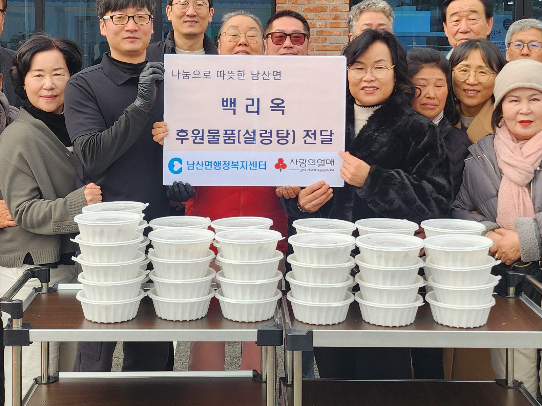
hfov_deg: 32.2
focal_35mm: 60
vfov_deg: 24.1
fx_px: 939
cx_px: 241
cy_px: 91
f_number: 1.8
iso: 50
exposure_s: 1/677
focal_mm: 5
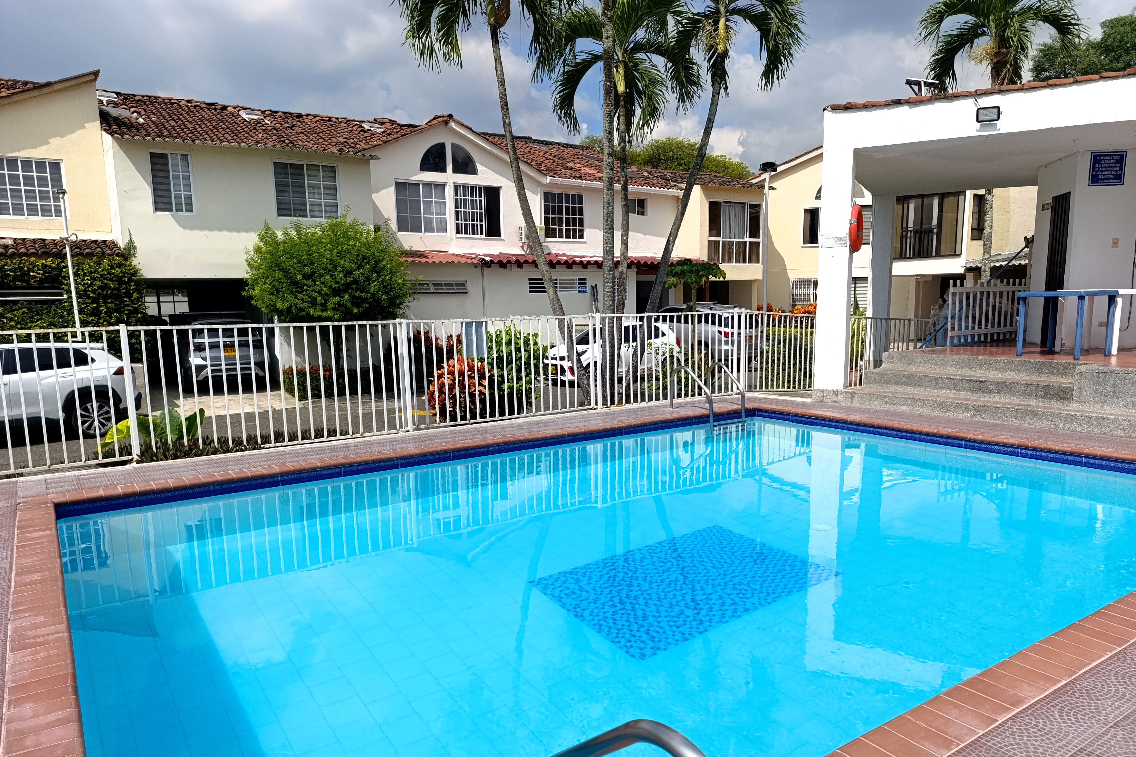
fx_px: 757
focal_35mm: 24
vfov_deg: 53.0
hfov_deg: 73.7
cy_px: 427
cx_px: 568
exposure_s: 1/965
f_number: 1.6
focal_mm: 6.14
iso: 50
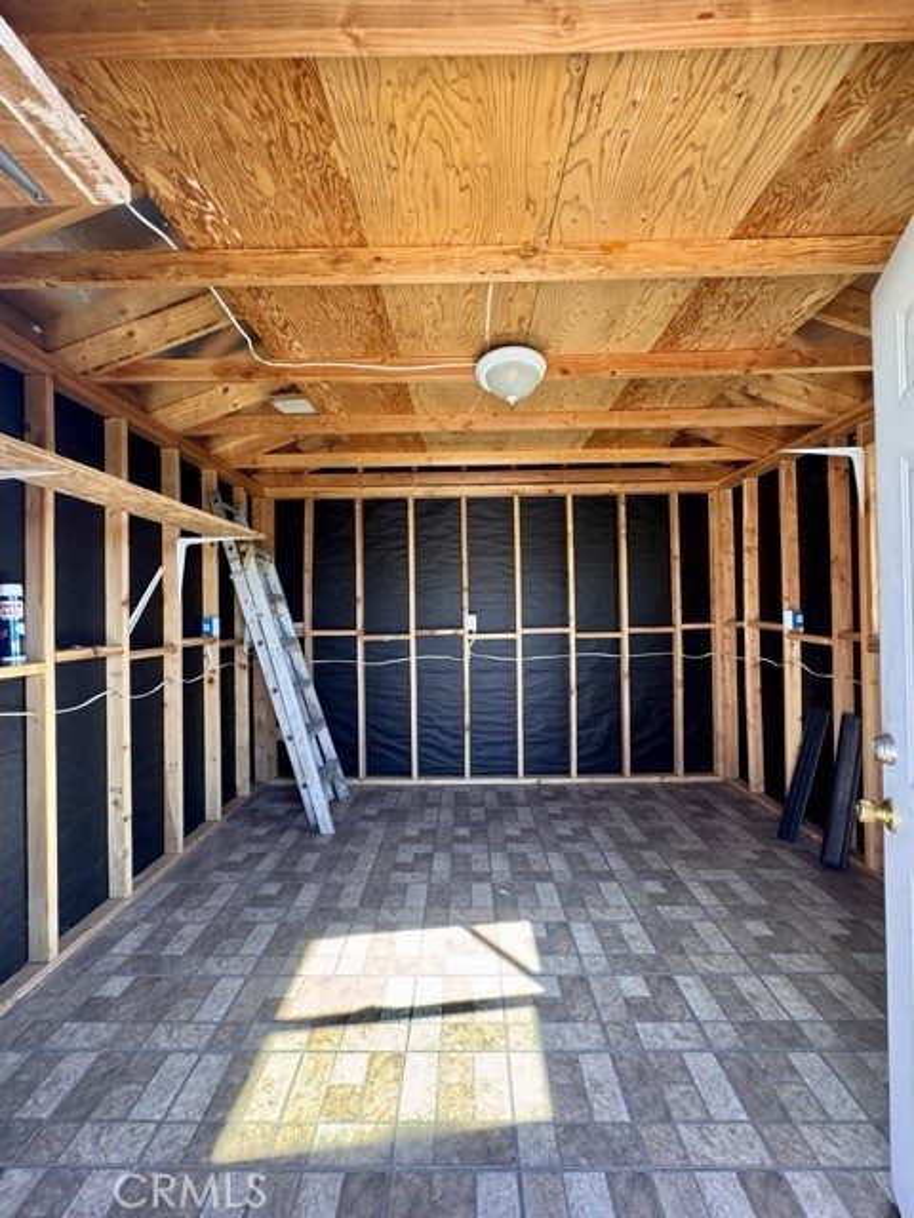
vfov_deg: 102.1
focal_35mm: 14
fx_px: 493
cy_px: 609
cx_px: 457
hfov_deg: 85.7
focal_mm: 2.22
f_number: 2.2
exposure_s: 1/99
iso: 250
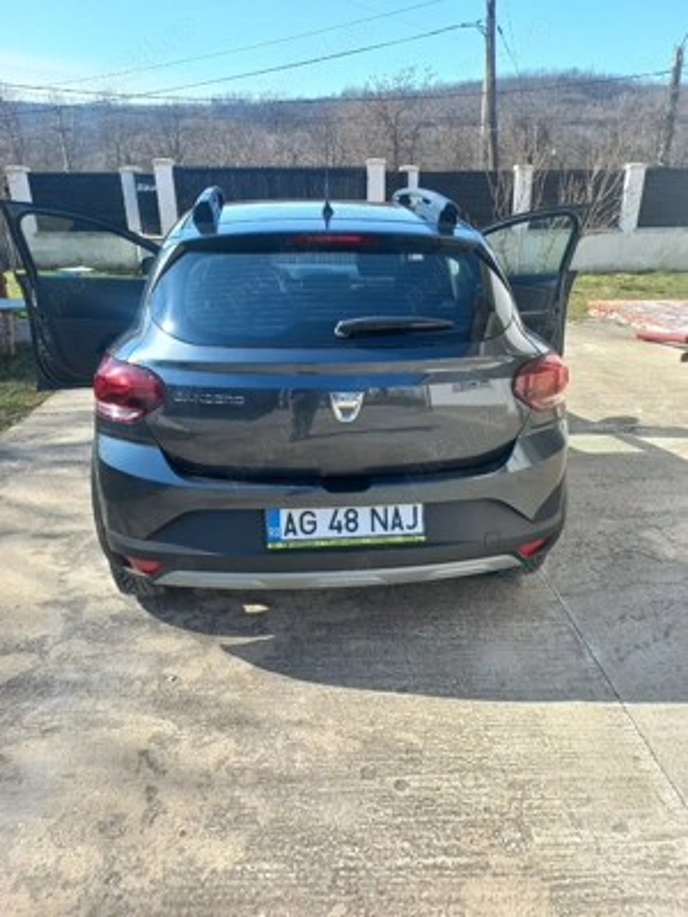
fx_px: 663
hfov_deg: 54.9
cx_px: 344
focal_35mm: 25
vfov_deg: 69.4
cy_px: 458
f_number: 1.8
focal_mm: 4.6
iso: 25
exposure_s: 1/278
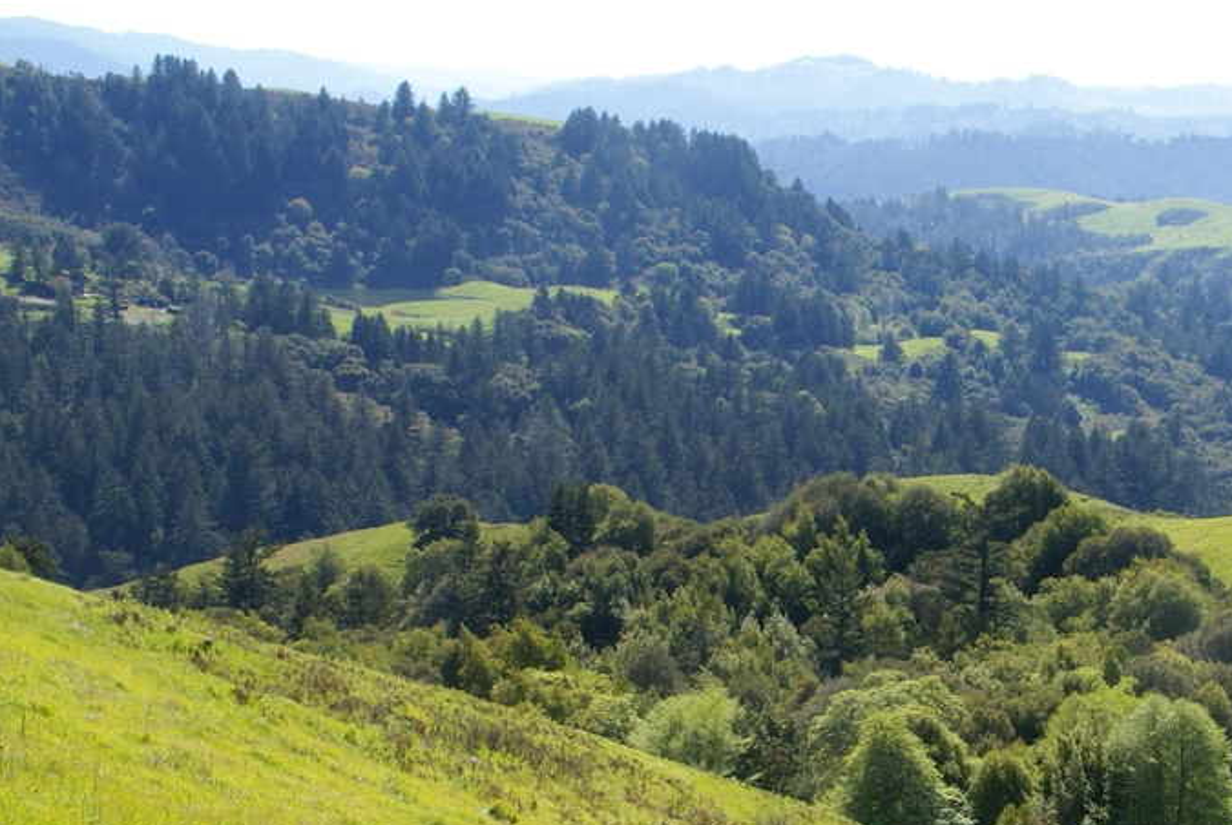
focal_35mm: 80
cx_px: 1033
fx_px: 2741
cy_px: 678
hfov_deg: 24.8
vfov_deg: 17.0
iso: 100
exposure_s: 1/80
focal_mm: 30
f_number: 11
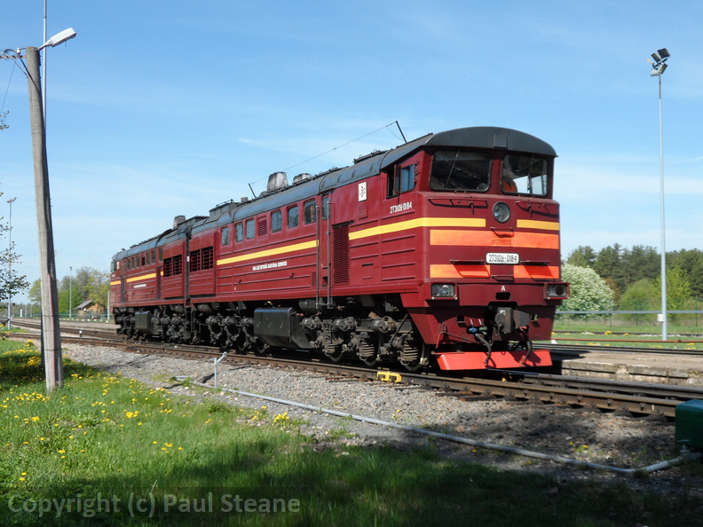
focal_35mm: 44
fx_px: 894
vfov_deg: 32.9
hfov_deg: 42.9
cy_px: 264
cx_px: 352
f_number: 3.9
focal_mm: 8
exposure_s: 1/750
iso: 80
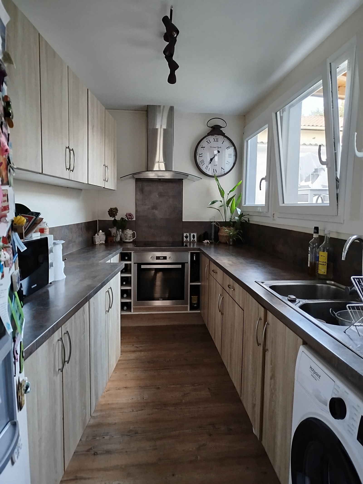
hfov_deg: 56.8
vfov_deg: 71.6
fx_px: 336
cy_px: 242
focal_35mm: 24
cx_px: 182
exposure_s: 1/33
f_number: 1.7
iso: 400
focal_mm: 5.31
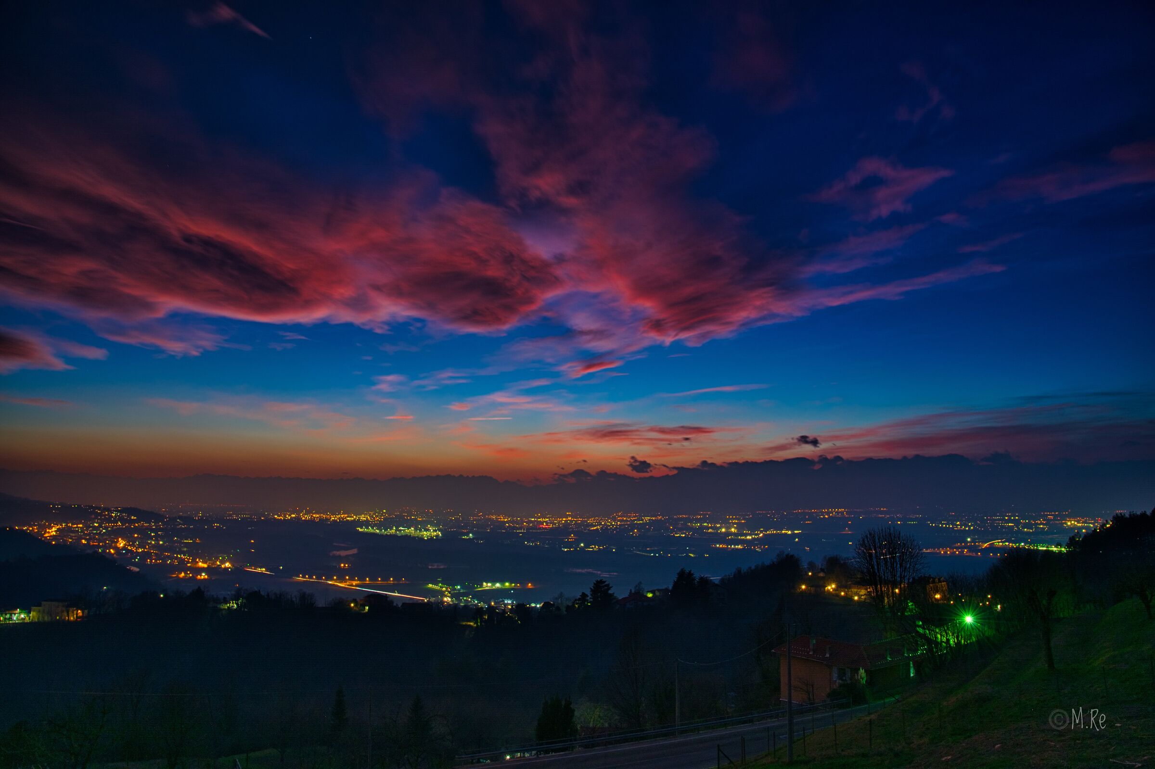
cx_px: 578
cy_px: 384
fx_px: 770
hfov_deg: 73.8
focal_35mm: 24
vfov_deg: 53.1
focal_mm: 24
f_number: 10
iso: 100
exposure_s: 13
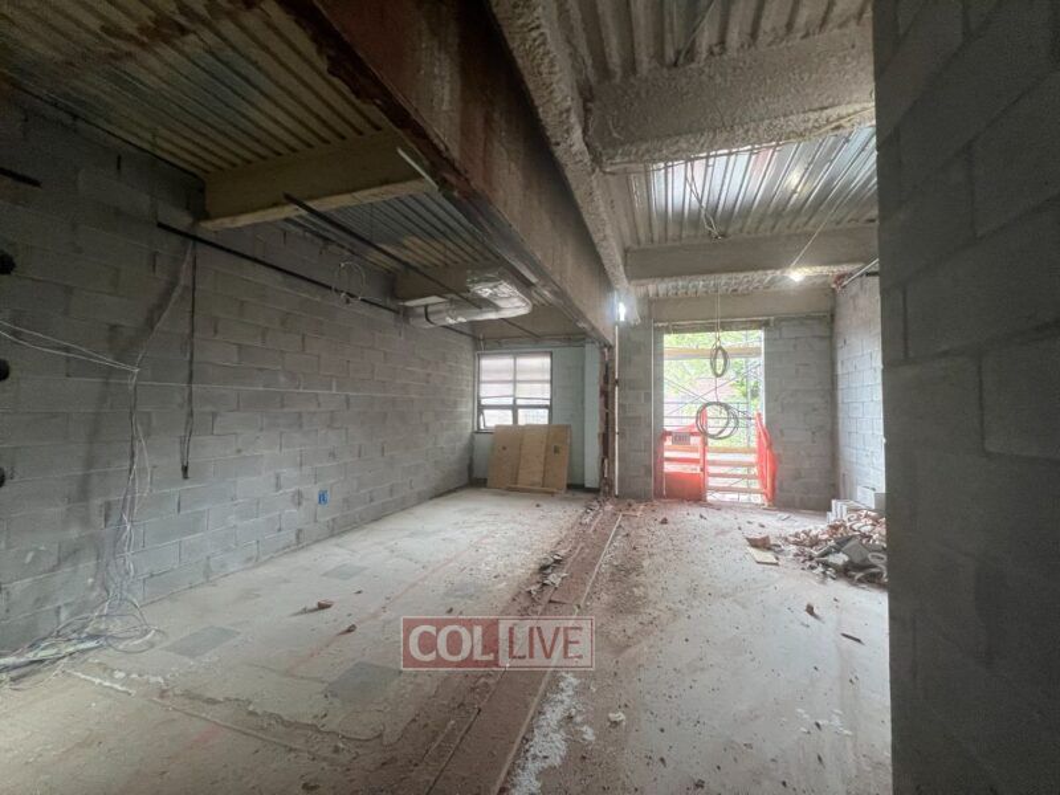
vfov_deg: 89.9
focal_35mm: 13
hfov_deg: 106.2
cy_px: 398
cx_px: 530
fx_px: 398
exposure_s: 1/60
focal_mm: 1.57
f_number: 1.8
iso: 320
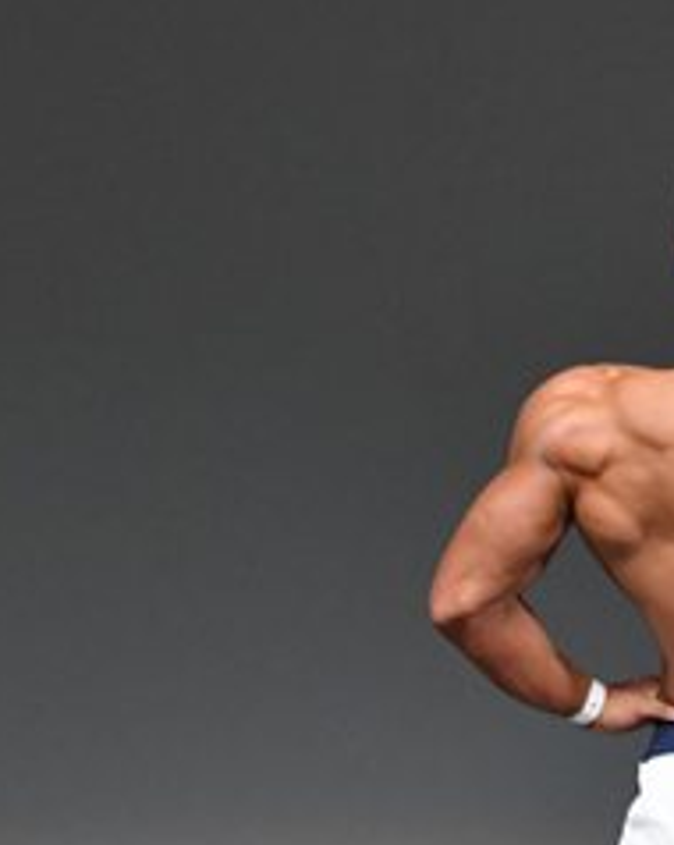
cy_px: 795
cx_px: 842
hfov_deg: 1.5
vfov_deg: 1.8
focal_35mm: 1056
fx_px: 26365
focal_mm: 230
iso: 4000
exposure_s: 1/400
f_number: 5.6
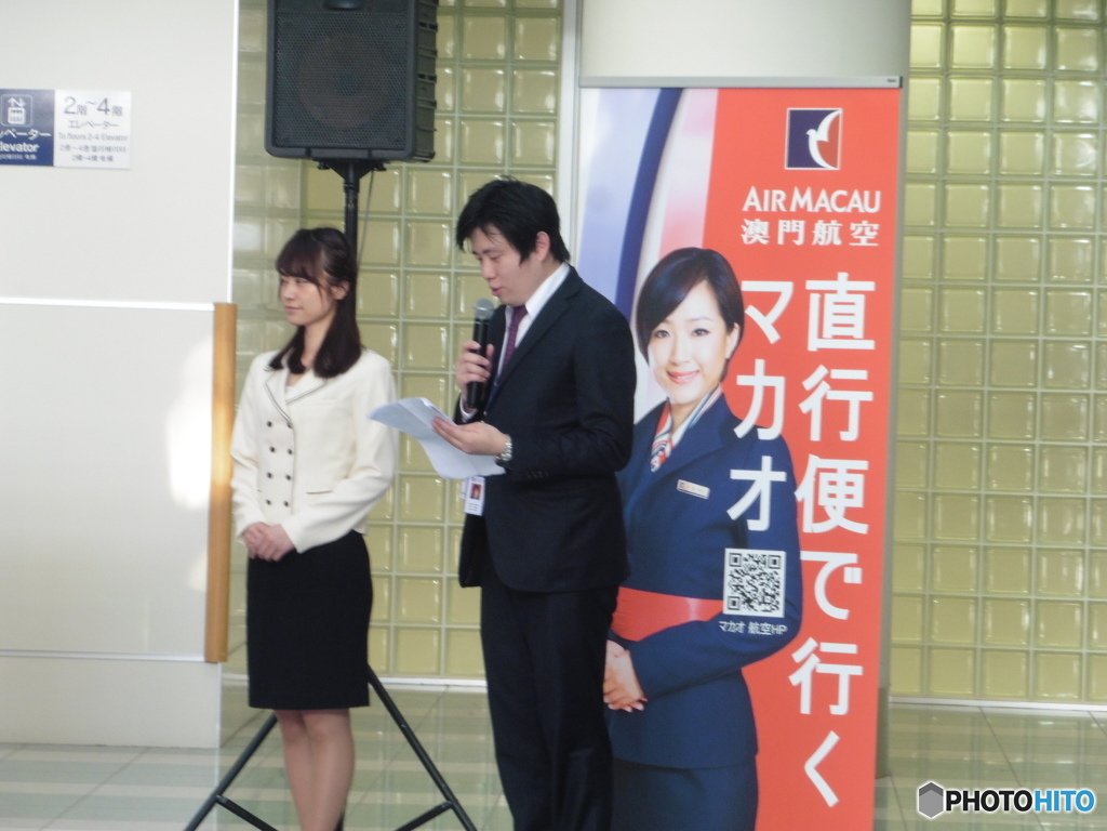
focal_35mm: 199
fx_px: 6364
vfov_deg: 7.5
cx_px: 554
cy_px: 416
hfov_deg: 9.9
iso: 200
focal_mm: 35.6
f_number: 5.5
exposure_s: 1/8
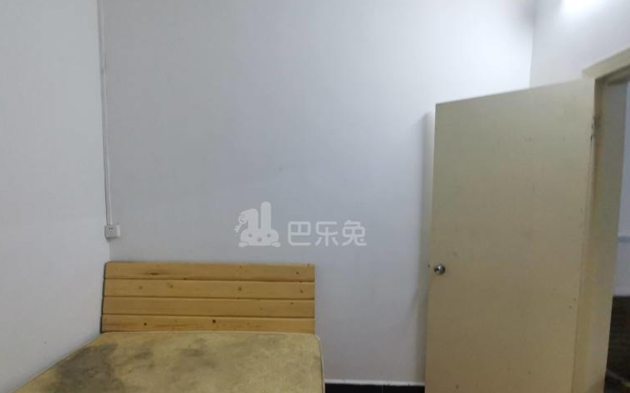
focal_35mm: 19
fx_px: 326
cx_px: 300
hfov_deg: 87.9
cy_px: 225
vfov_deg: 61.9
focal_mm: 2.23
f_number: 2.2
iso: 320
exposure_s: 1/33.3
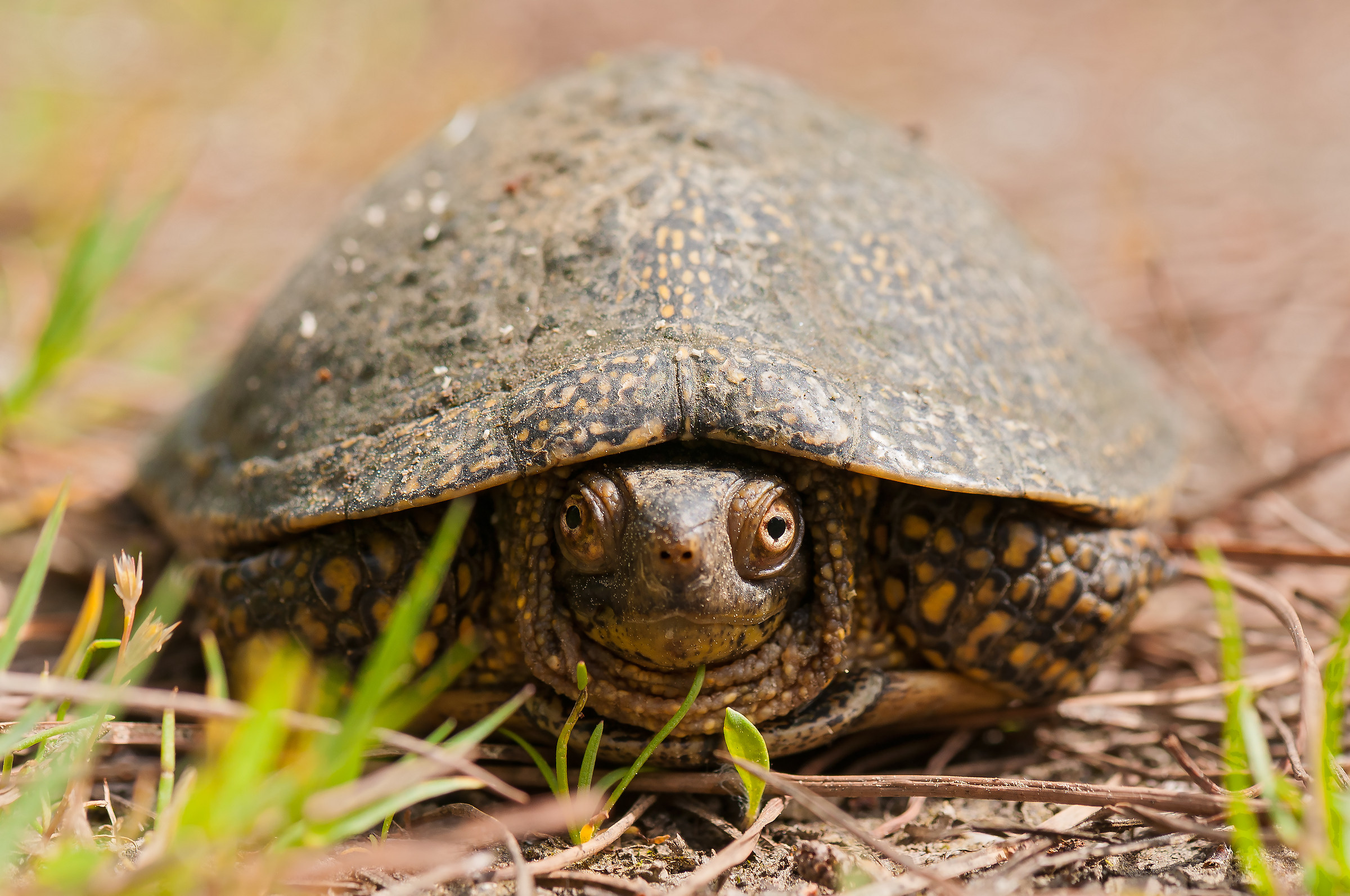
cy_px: 448
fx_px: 5899
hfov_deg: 13.1
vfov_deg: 8.7
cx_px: 675
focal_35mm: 158
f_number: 8
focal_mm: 105
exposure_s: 1/200
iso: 200
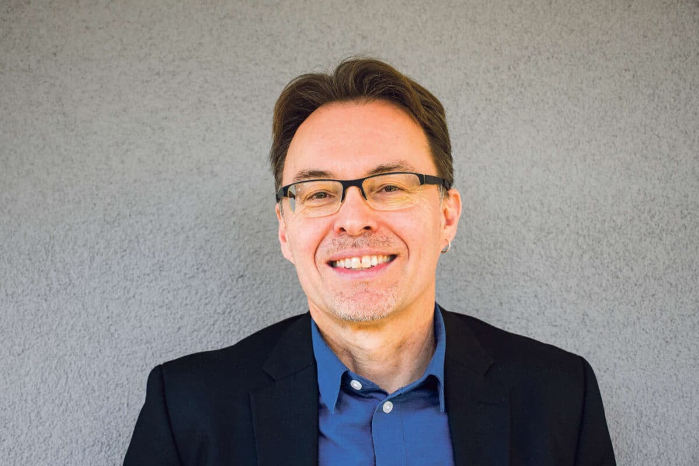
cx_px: 350
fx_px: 1165
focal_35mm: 60
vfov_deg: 22.6
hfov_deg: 33.4
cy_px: 233
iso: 500
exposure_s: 1/250
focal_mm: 40
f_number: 4.5
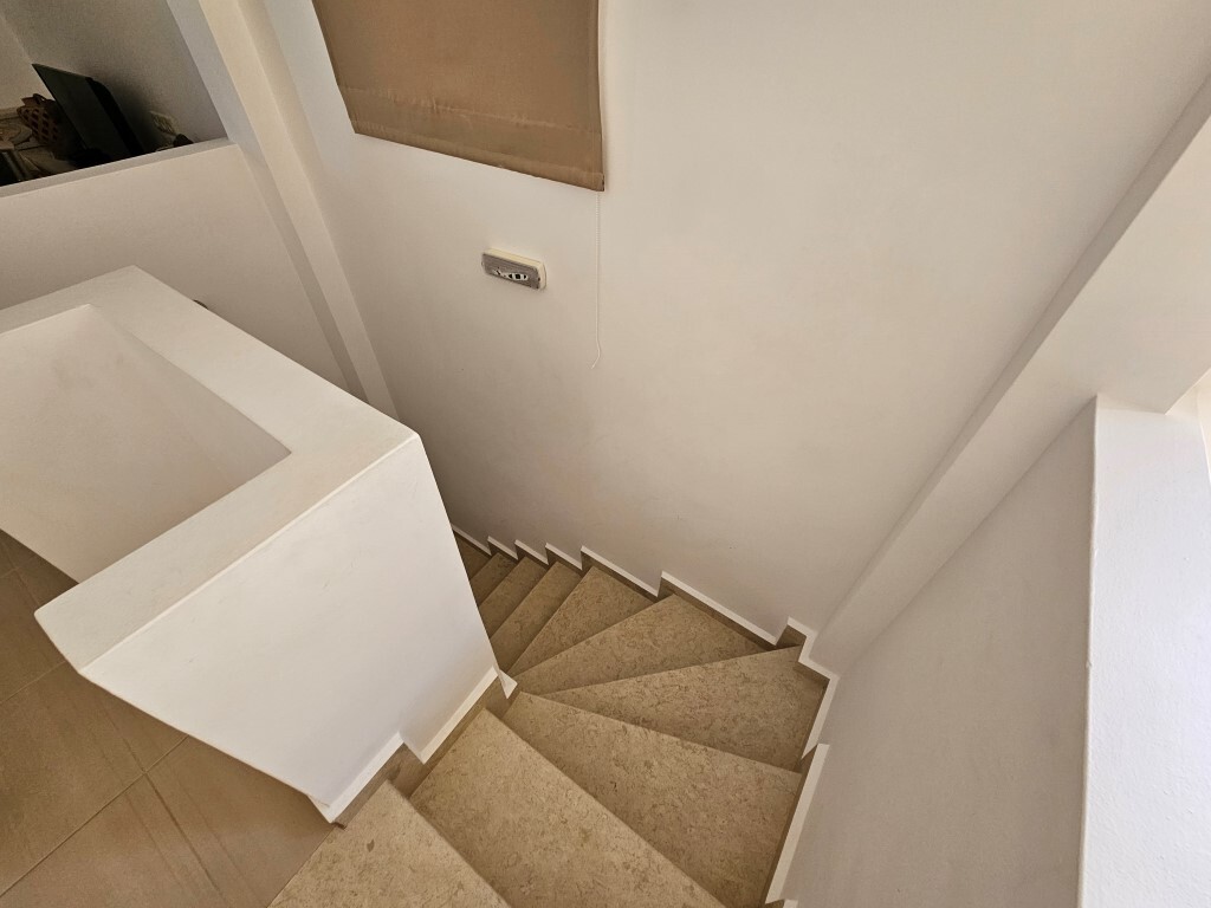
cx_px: 606
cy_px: 454
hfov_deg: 106.2
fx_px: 455
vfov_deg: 89.9
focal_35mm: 13
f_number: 2.2
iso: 100
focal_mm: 2.2
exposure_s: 1/50
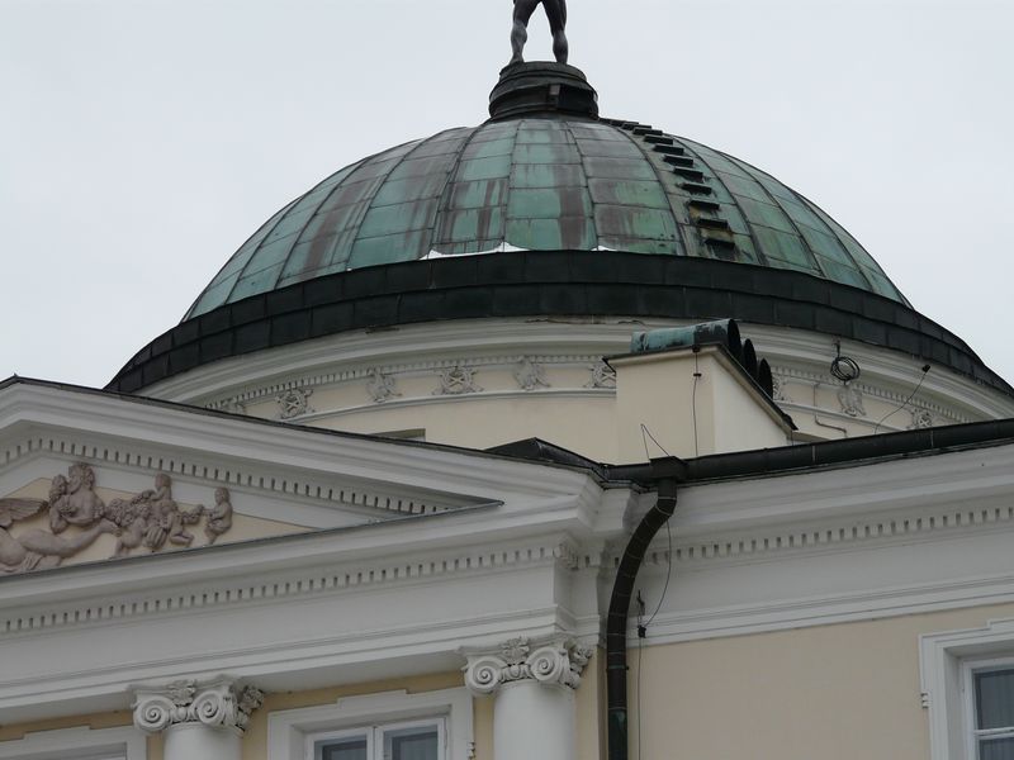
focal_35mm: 126
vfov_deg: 11.8
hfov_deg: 15.6
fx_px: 3691
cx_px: 507
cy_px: 380
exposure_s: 1/160
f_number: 4
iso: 100
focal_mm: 20.6
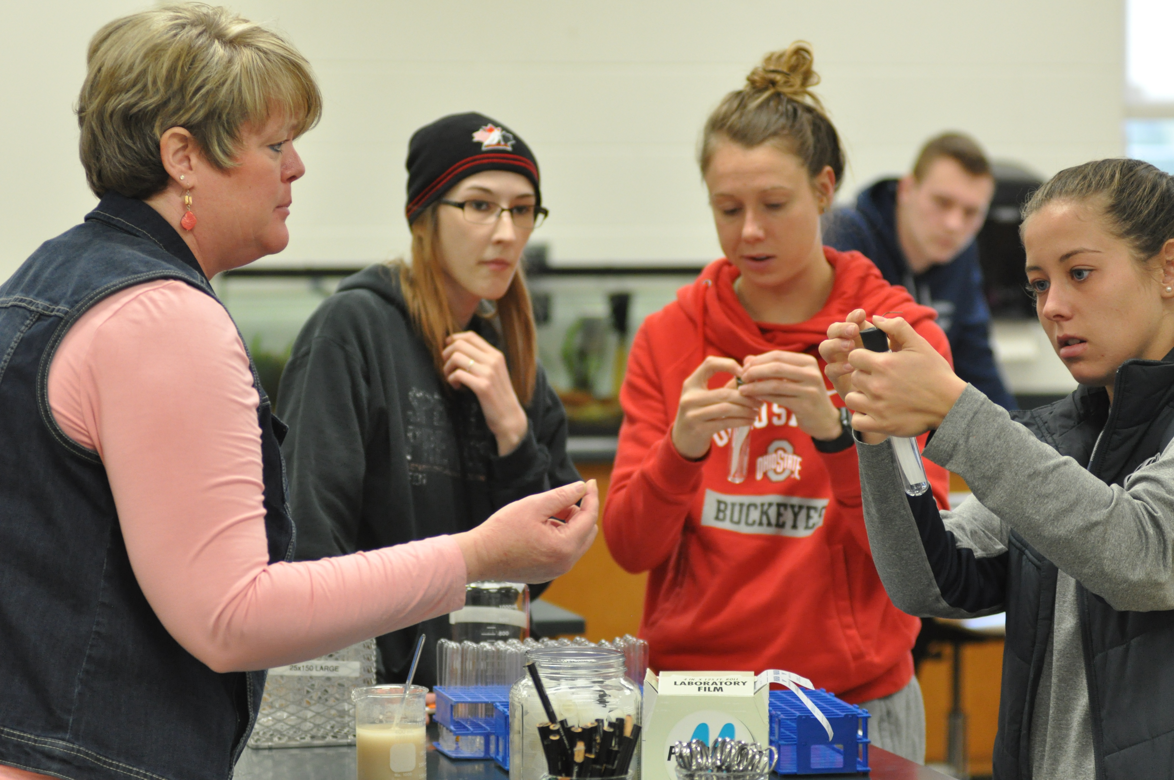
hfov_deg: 17.1
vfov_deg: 11.4
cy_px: 390
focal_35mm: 120
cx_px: 587
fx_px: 3909
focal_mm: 80
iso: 1250
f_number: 3.5
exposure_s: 1/160
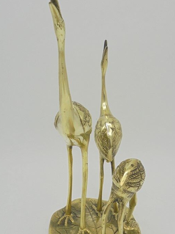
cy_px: 134
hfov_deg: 32.1
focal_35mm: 45
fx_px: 303
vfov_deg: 42.0
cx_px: 107
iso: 100
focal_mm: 6.1
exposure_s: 1/80
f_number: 4
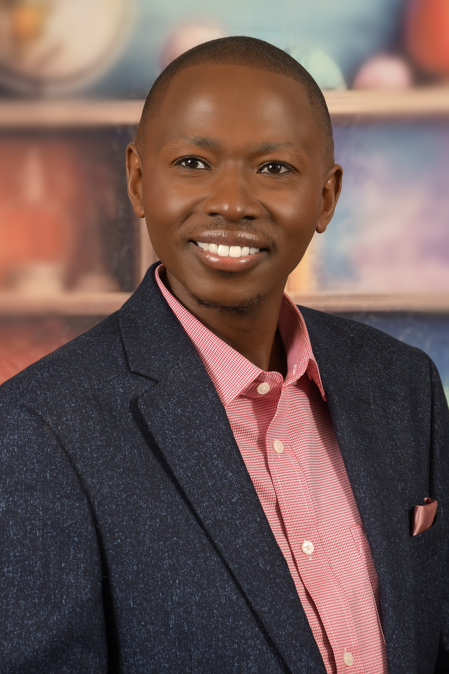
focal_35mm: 120
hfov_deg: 11.4
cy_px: 337
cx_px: 224
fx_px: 2245
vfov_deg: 17.1
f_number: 7.1
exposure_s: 1/125
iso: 400
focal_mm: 80
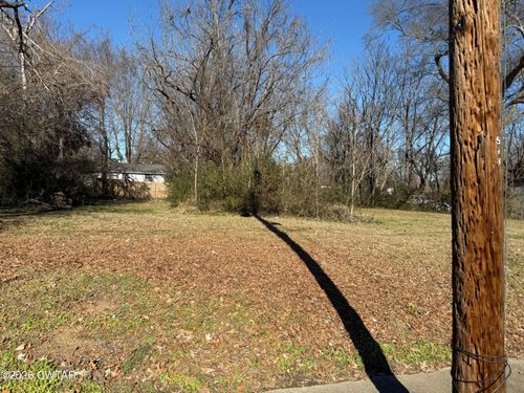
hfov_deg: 71.6
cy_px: 196
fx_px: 363
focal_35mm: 24
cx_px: 262
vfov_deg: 56.8
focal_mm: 6.76
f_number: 1.78
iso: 80
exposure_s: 1/3759
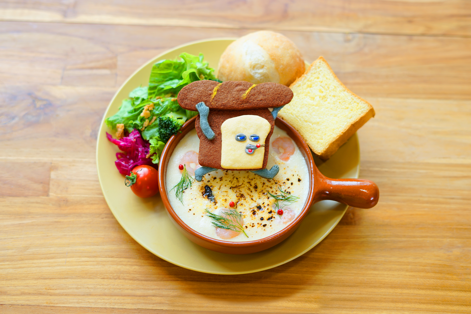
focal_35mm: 50
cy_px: 157
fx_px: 654
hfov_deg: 39.6
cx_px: 236
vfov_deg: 27.0
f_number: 2.8
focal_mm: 50
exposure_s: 1/60
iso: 100
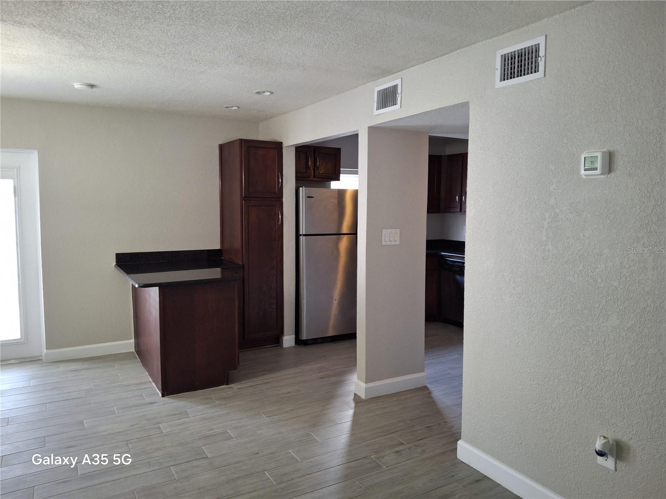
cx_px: 333
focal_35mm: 25
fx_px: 481
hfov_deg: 69.4
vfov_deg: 54.9
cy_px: 250
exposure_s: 1/50
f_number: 1.8
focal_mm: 4.69
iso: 250
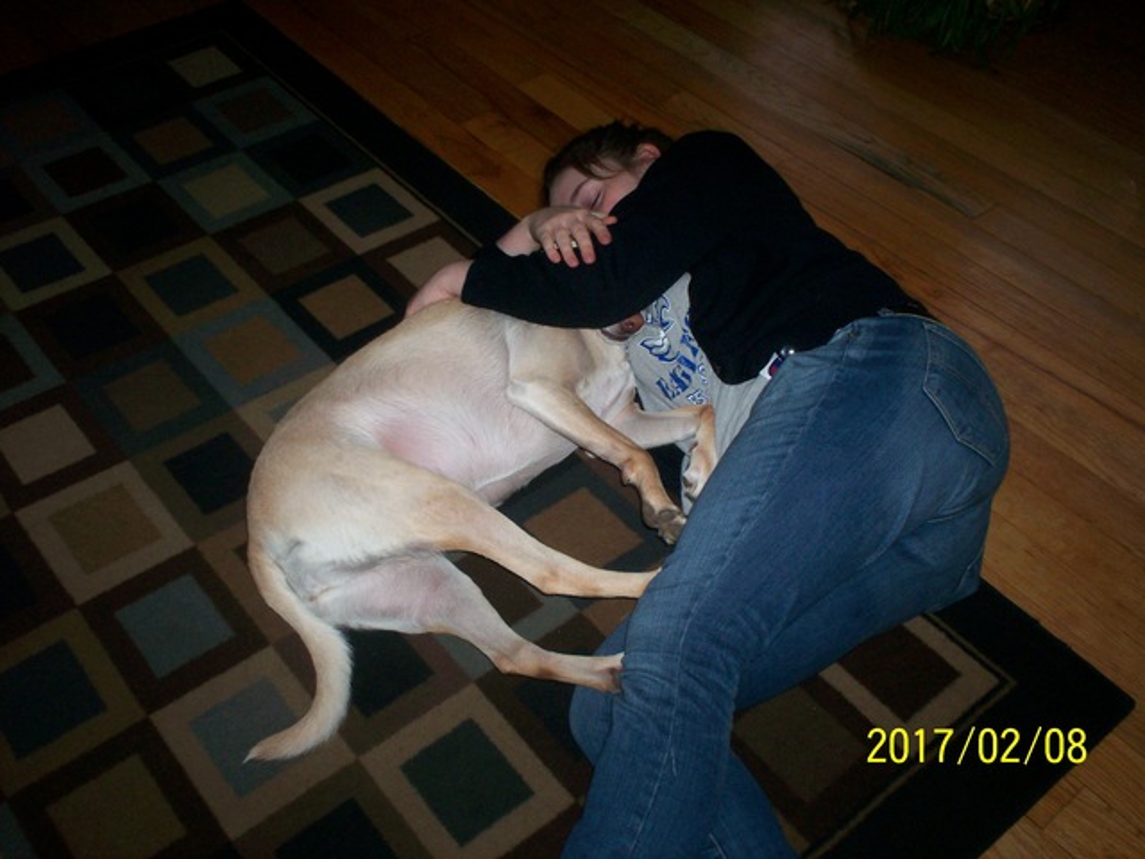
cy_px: 430
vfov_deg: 39.7
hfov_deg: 51.4
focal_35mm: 36
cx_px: 572
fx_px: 1191
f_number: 4.5
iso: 140
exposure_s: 1/60
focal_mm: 6
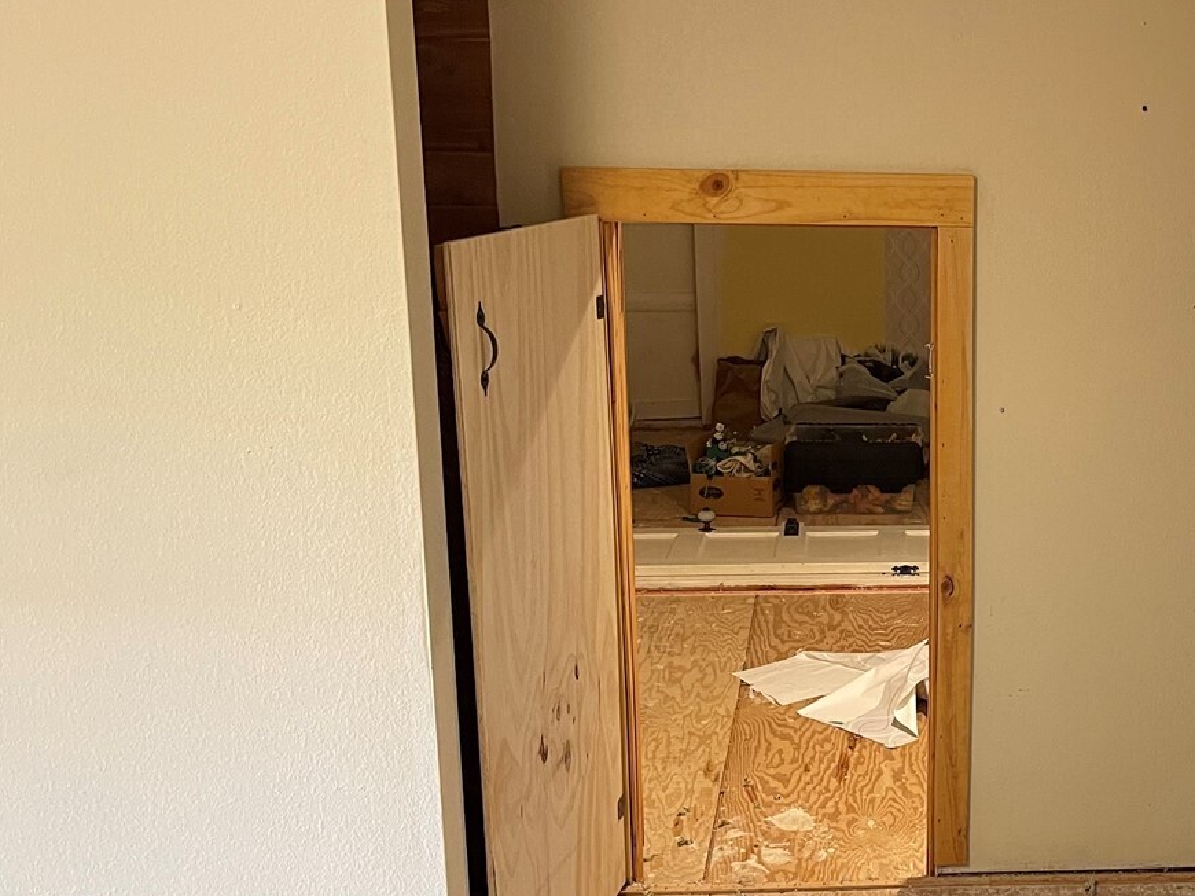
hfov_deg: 39.0
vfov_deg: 31.5
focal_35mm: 46
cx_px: 1019
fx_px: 1588
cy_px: 506
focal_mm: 5.1
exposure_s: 1/60
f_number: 1.6
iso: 250
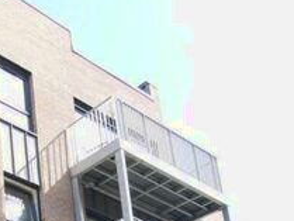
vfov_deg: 18.8
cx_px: -102
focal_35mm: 67
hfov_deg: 24.7
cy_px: 351
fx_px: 569
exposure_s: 1/200
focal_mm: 10
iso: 200
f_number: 5
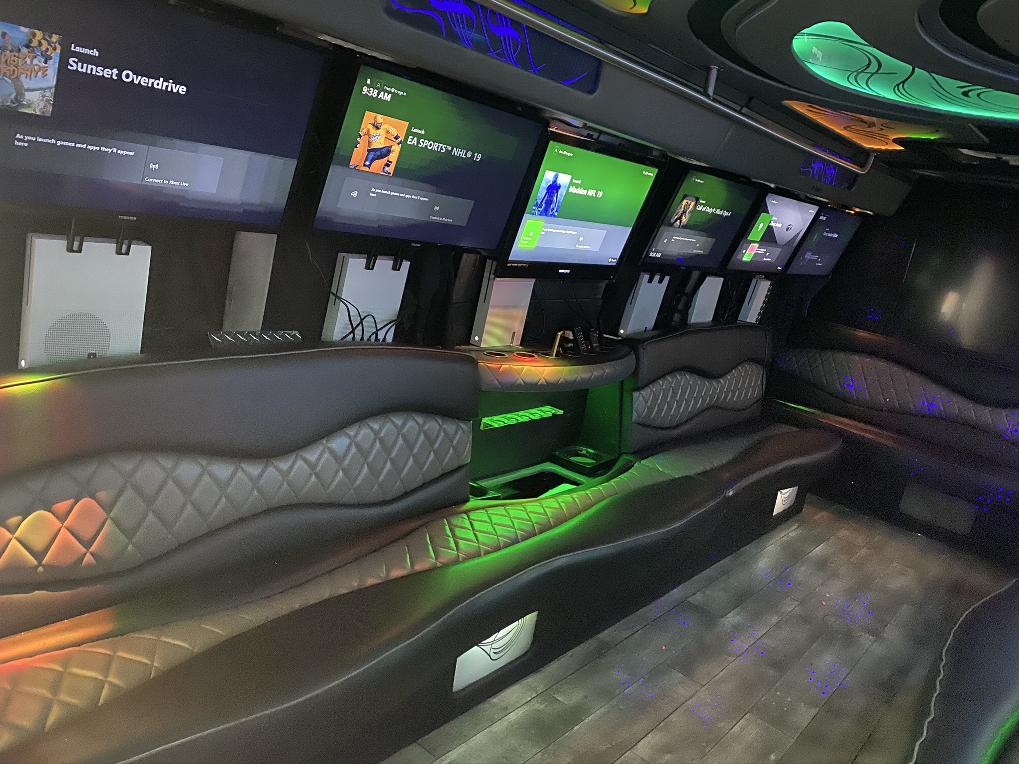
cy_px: 382
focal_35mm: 26
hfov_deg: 67.3
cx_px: 510
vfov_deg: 53.1
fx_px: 765
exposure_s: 1/20
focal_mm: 4.25
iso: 1000
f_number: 1.8
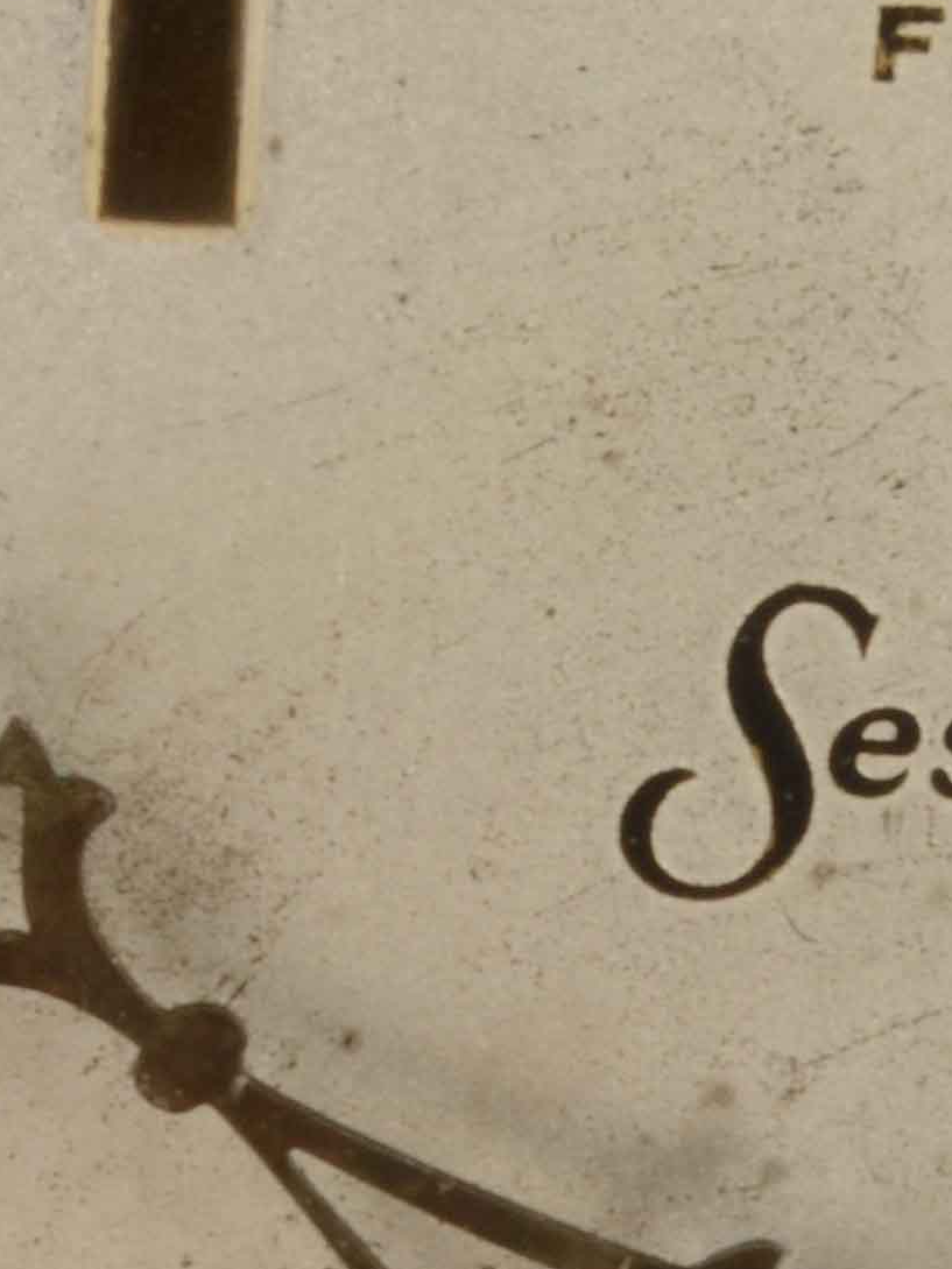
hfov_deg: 2.9
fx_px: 19101
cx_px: 529
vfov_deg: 3.8
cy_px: 1025
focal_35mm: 521
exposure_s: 1/125
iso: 250
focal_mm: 80
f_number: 36
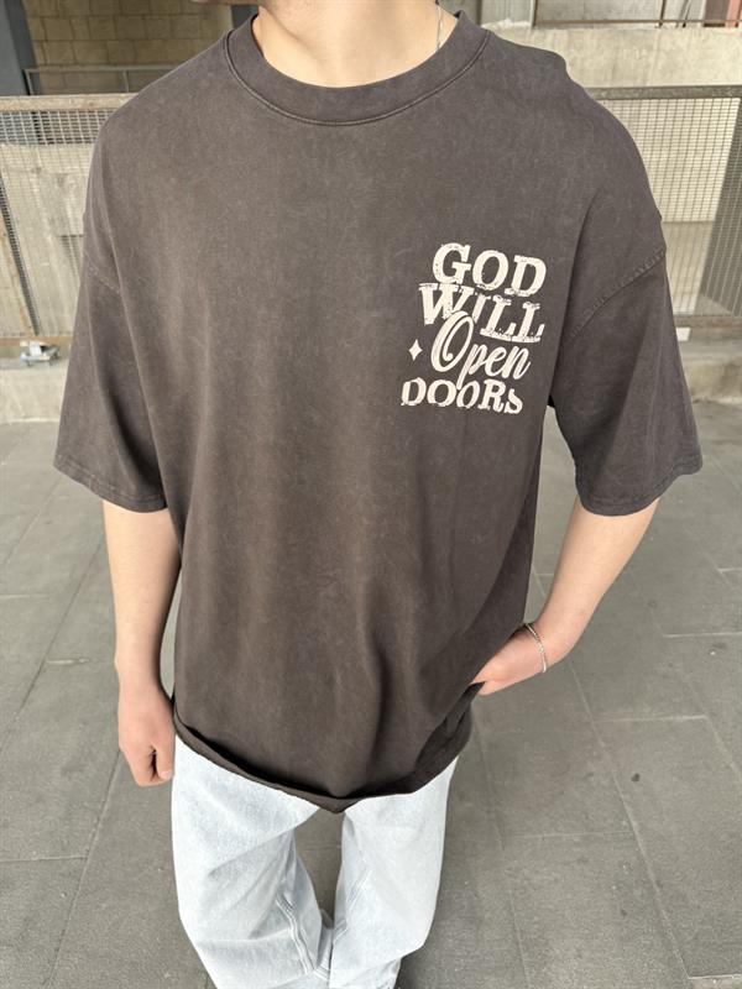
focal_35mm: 24
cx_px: 371
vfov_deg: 71.6
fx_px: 686
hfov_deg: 56.8
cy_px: 494
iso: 100
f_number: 1.78
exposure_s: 1/202
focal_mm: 6.76
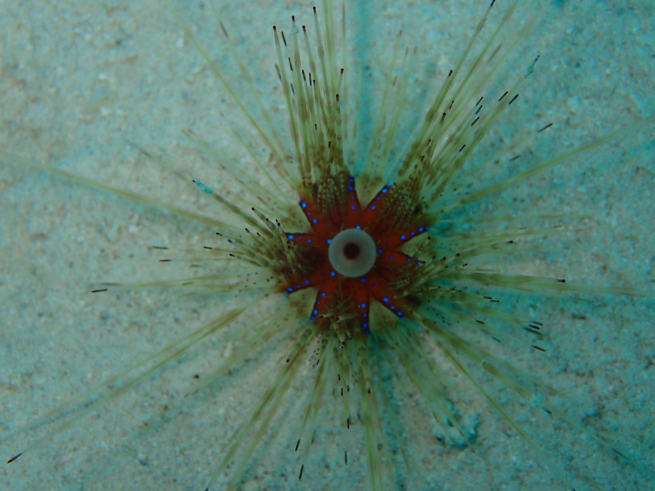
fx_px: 1325
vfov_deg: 21.0
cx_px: 328
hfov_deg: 27.8
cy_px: 246
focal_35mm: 70
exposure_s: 1/250
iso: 125
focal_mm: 12.6
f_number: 5.6
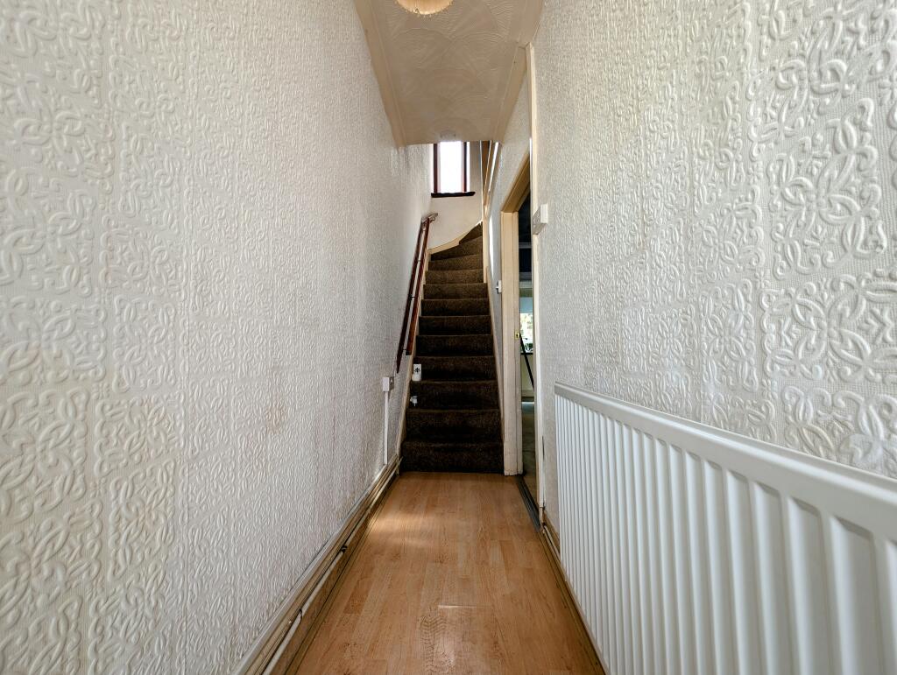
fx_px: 311
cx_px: 448
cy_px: 338
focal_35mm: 12
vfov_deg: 94.6
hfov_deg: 110.5
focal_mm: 2.23
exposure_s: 1/90.6
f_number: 1.95
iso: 43
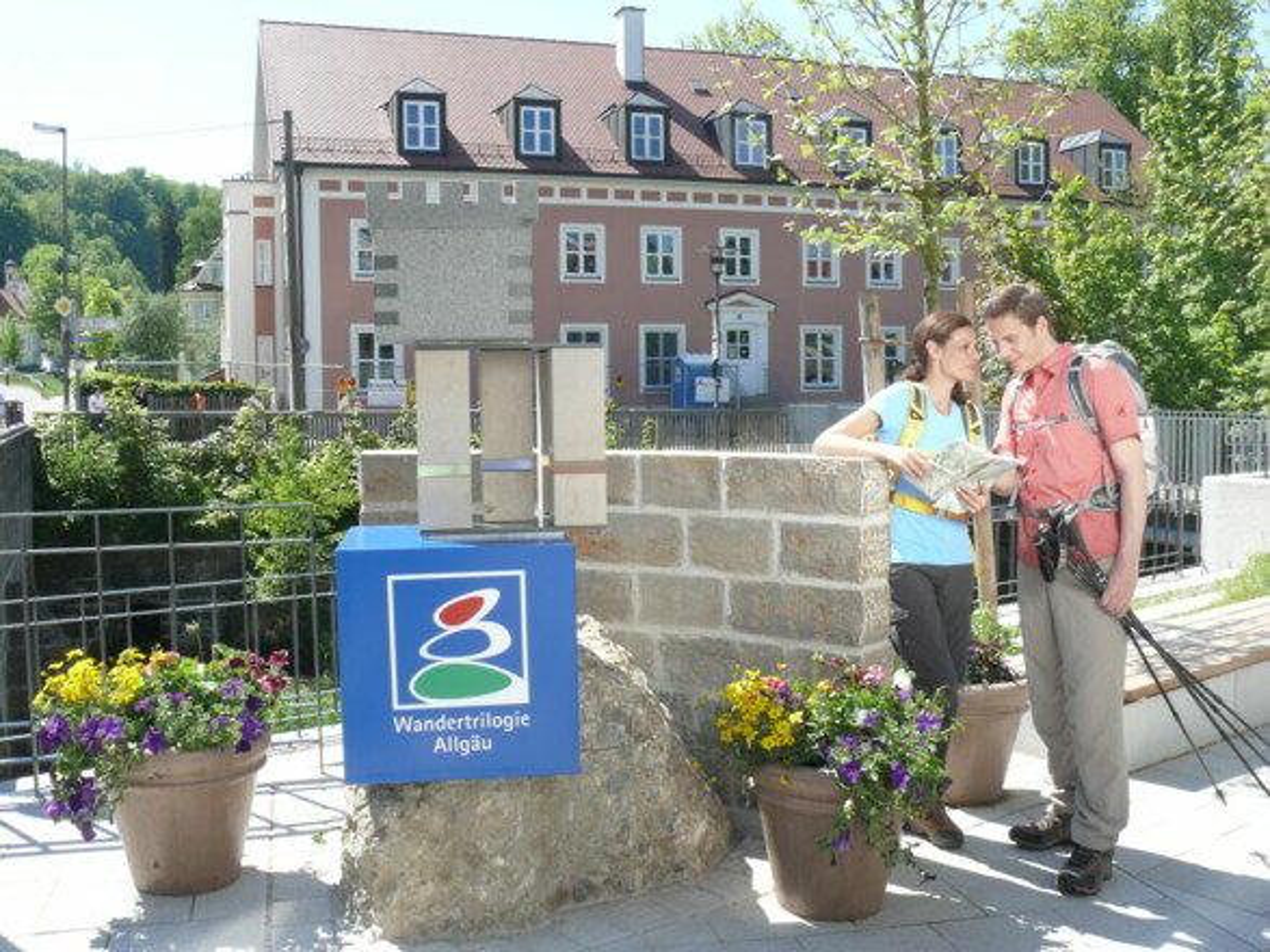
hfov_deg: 52.6
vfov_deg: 40.7
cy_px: 476
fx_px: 1284
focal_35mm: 35
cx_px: 635
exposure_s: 1/100
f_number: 8
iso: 100
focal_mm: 7.4
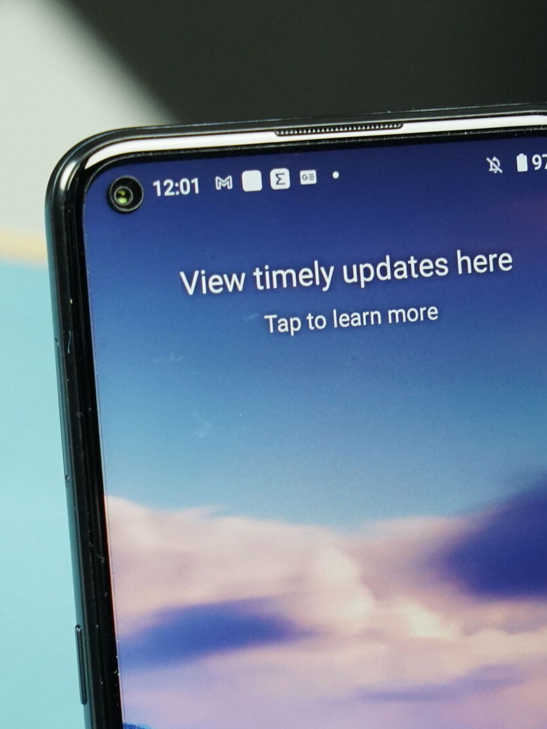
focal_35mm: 115
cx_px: 356
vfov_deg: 17.1
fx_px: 2423
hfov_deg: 12.9
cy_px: 395
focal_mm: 70
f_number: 7.1
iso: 4000
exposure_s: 1/160
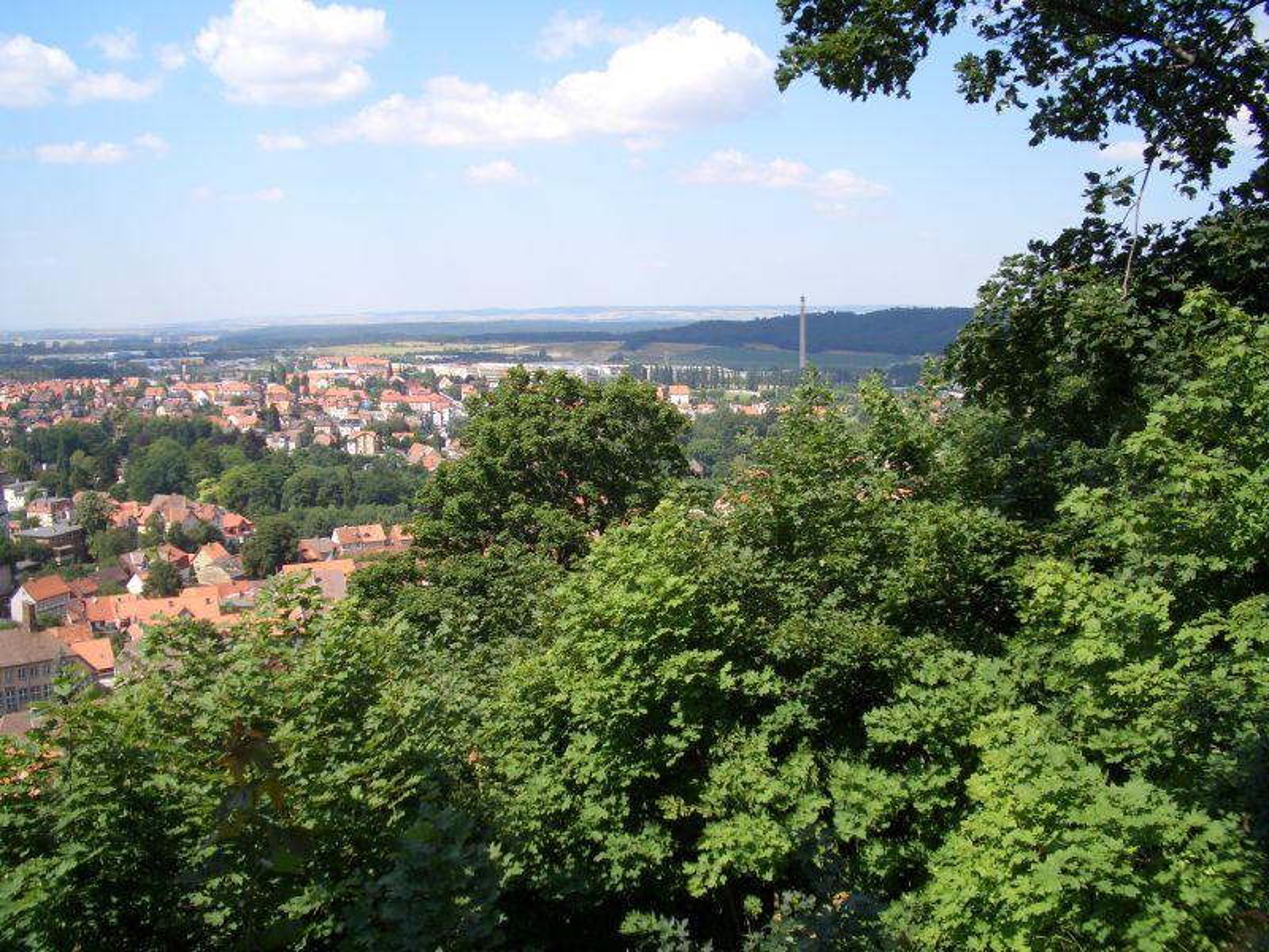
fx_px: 1283
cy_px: 476
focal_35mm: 35
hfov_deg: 52.6
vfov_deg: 40.7
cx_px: 634
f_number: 4.3
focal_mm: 5.8
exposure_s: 1/250
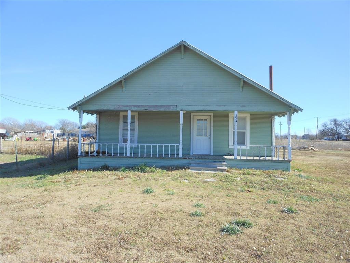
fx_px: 283
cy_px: 132
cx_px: 175
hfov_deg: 63.4
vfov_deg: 49.7
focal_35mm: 28
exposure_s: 1/400
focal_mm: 5
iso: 80
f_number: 3.7
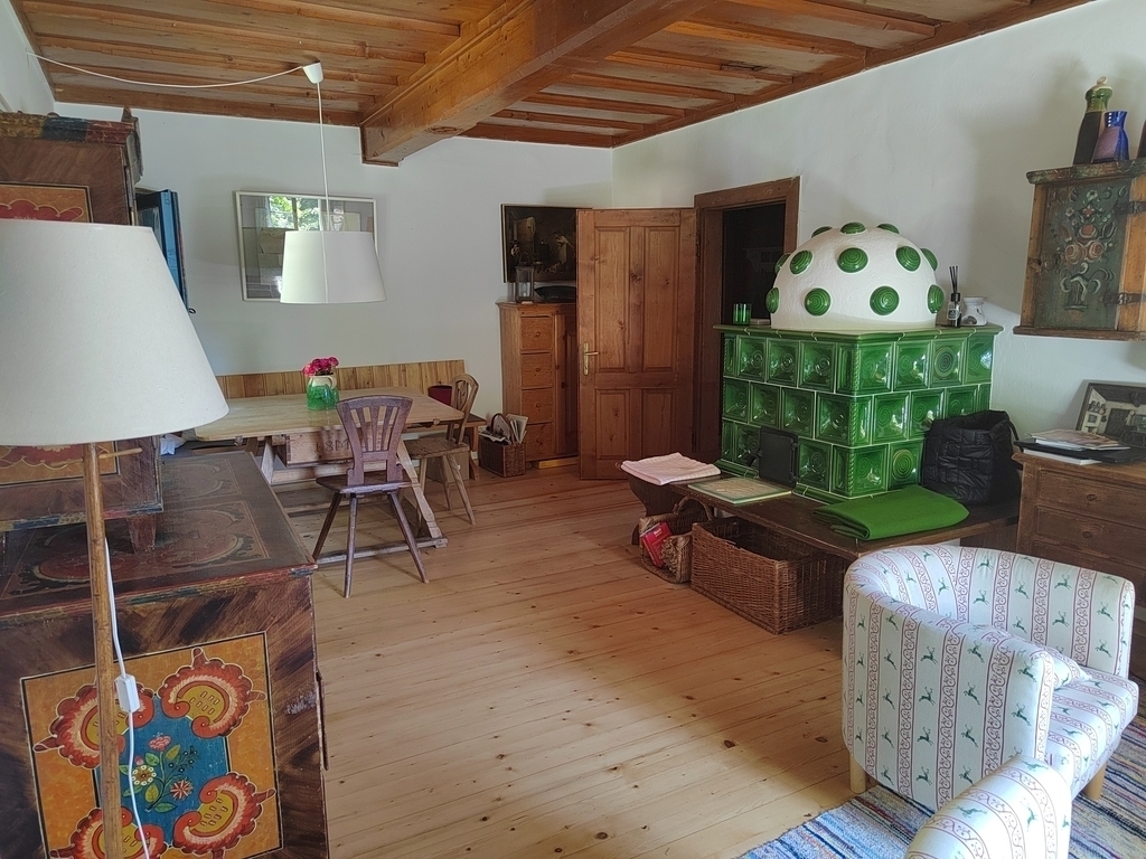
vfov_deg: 58.9
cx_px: 573
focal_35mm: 23
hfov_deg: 73.9
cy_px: 430
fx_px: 761
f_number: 1.9
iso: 1088
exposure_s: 1/50
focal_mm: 5.52
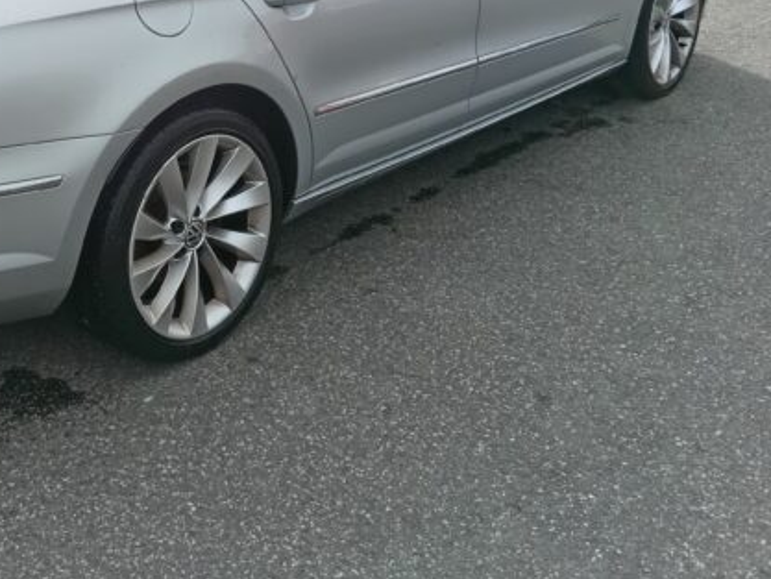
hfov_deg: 37.3
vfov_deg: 29.5
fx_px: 1069
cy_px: 105
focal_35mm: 48
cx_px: 91
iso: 102
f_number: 1.8
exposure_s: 1/381
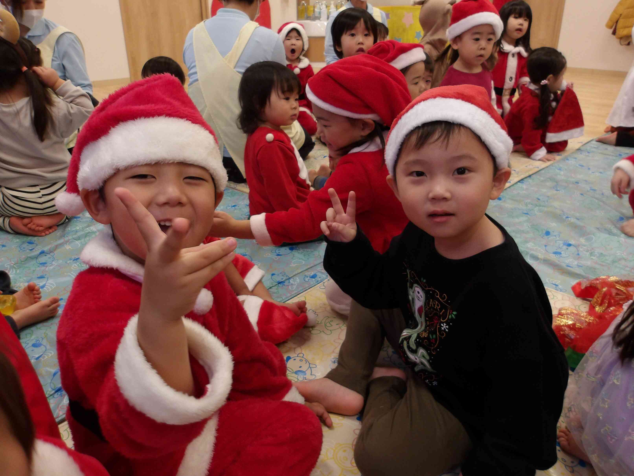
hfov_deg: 65.3
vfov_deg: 51.4
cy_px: 238
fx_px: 495
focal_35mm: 27
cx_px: 317
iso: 229
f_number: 3
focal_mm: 4.9
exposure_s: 1/60
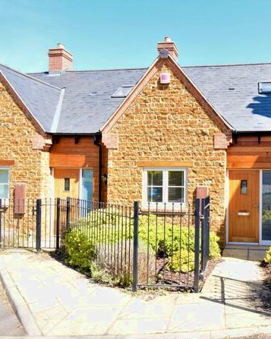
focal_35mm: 25
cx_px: 220
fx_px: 255
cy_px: 175
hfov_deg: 52.1
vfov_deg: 67.3
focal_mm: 11.5
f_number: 8
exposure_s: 1/250
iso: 400
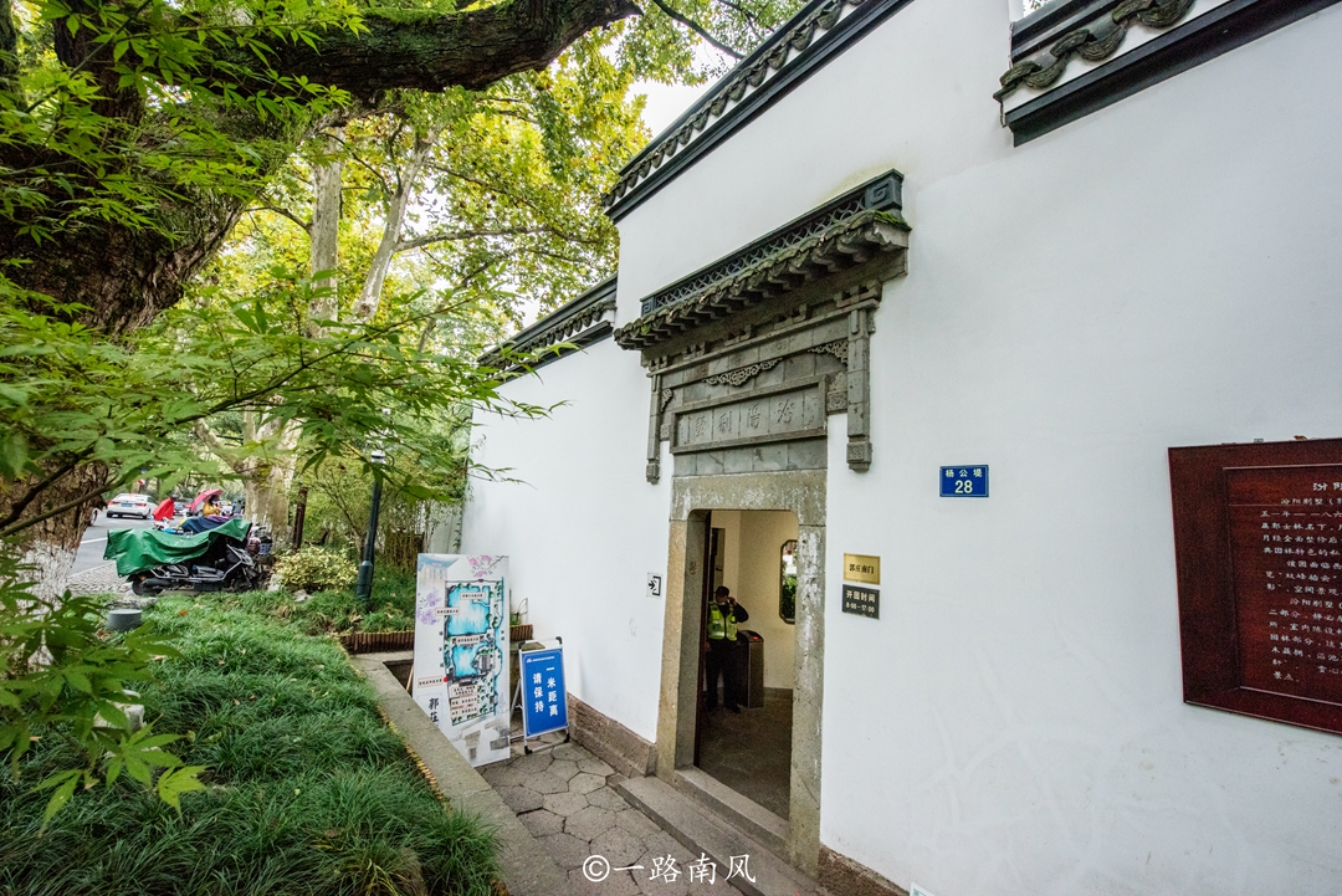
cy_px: 448
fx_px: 522
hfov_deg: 104.2
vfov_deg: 81.3
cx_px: 671
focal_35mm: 14
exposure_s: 1/100
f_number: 9
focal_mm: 14
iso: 1600
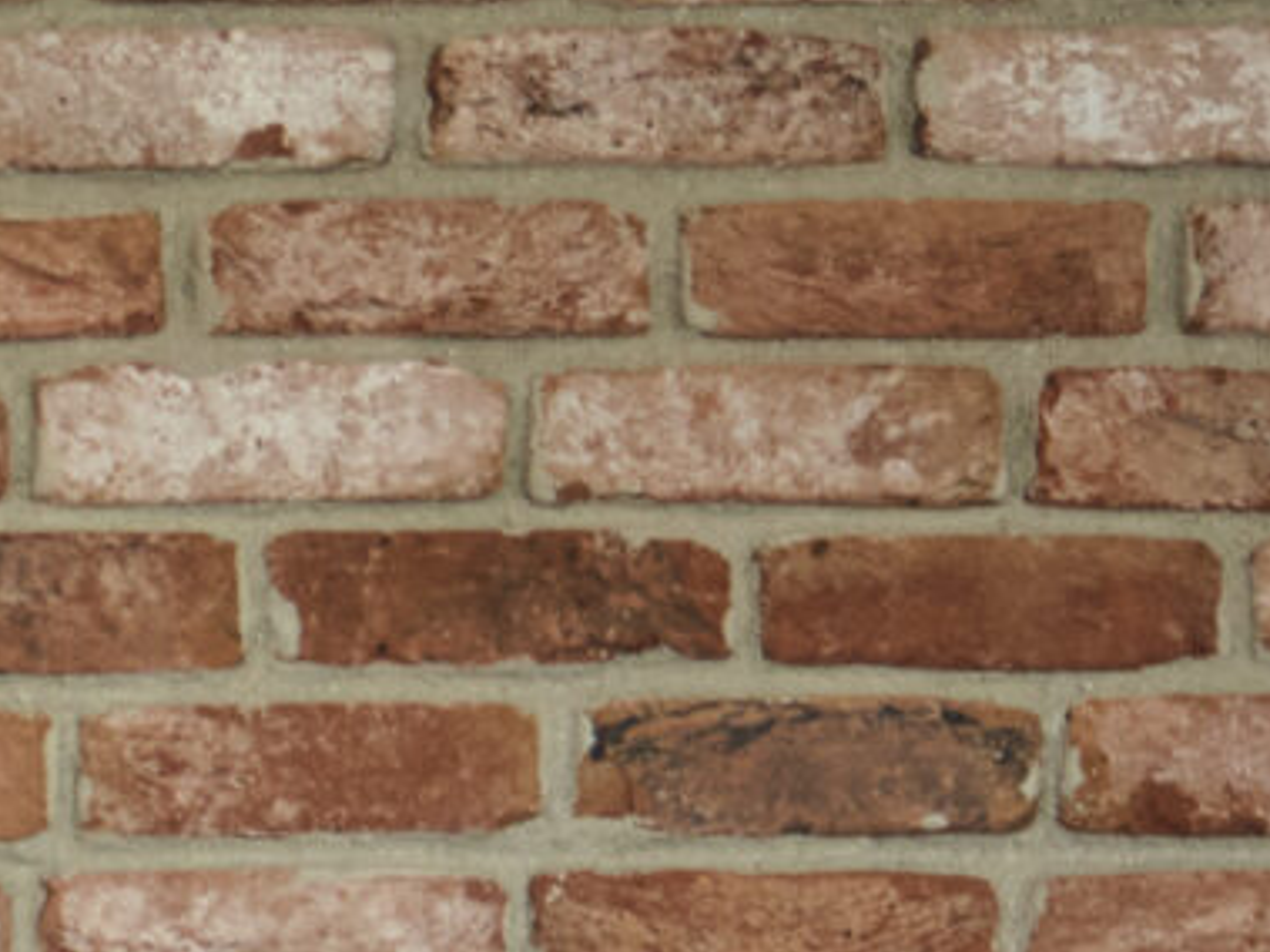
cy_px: 2288
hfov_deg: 8.2
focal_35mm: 221
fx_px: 8106
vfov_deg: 6.4
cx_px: -1883
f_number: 2.8
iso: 320
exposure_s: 1/100
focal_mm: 22.7
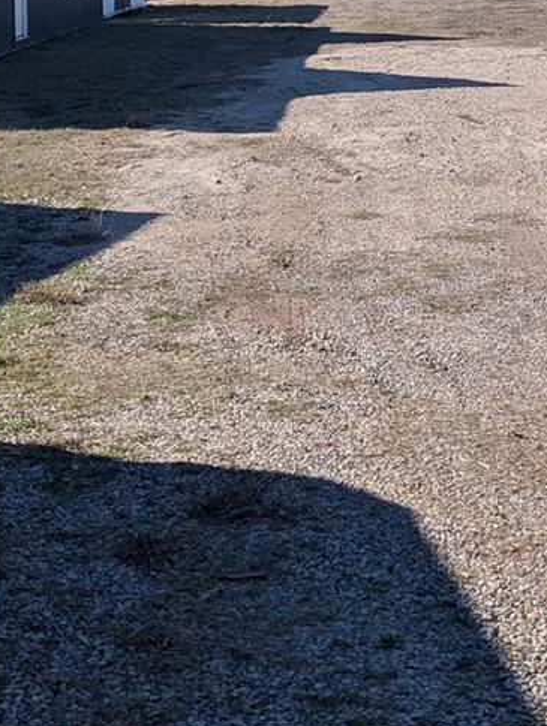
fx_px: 1598
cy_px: 27
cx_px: 441
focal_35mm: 76
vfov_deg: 24.6
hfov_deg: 19.2
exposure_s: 1/1984
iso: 47
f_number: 1.85
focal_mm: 6.81
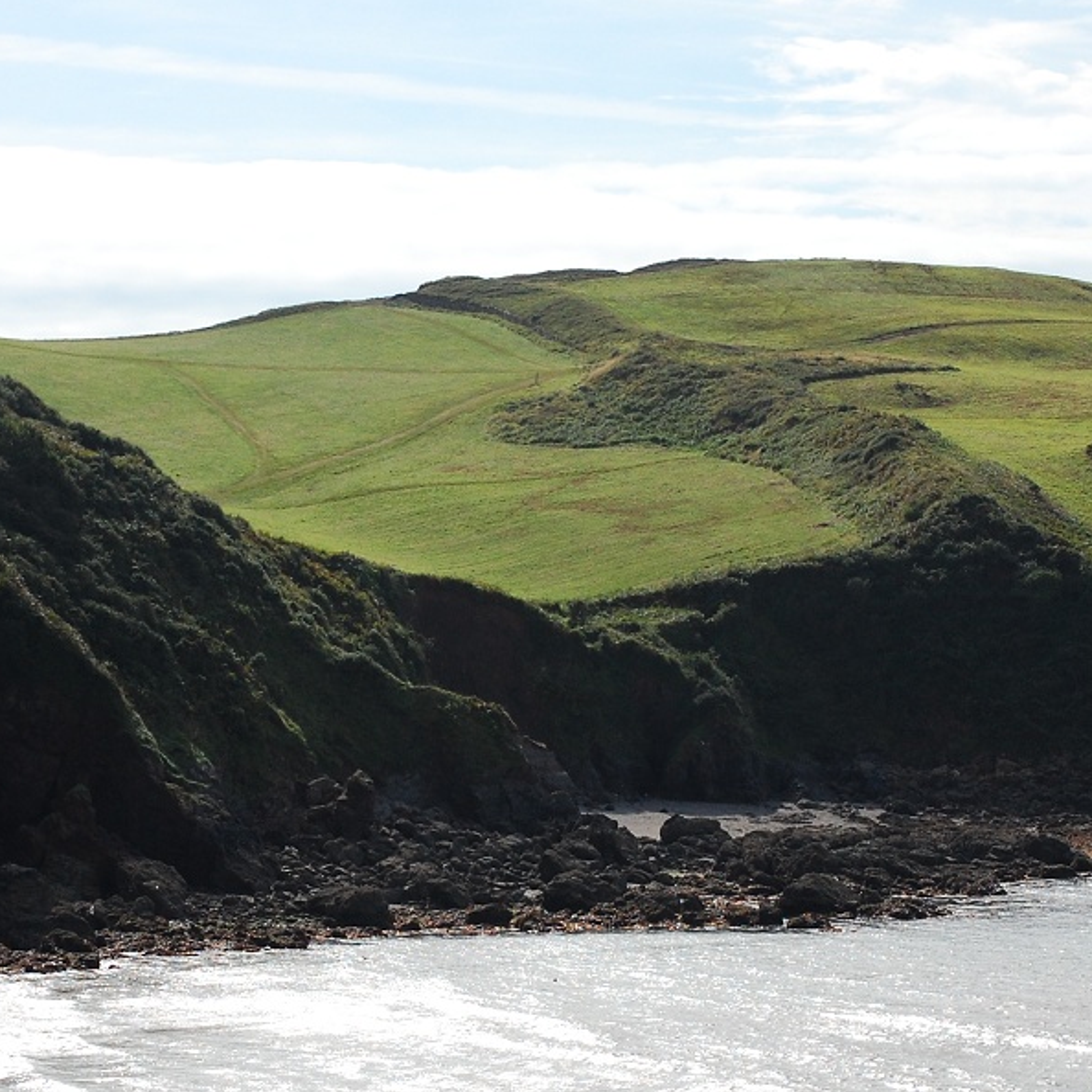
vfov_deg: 12.3
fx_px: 5063
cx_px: 450
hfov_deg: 12.3
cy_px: 695
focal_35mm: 142
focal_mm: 55
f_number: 13
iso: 400
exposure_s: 1/640
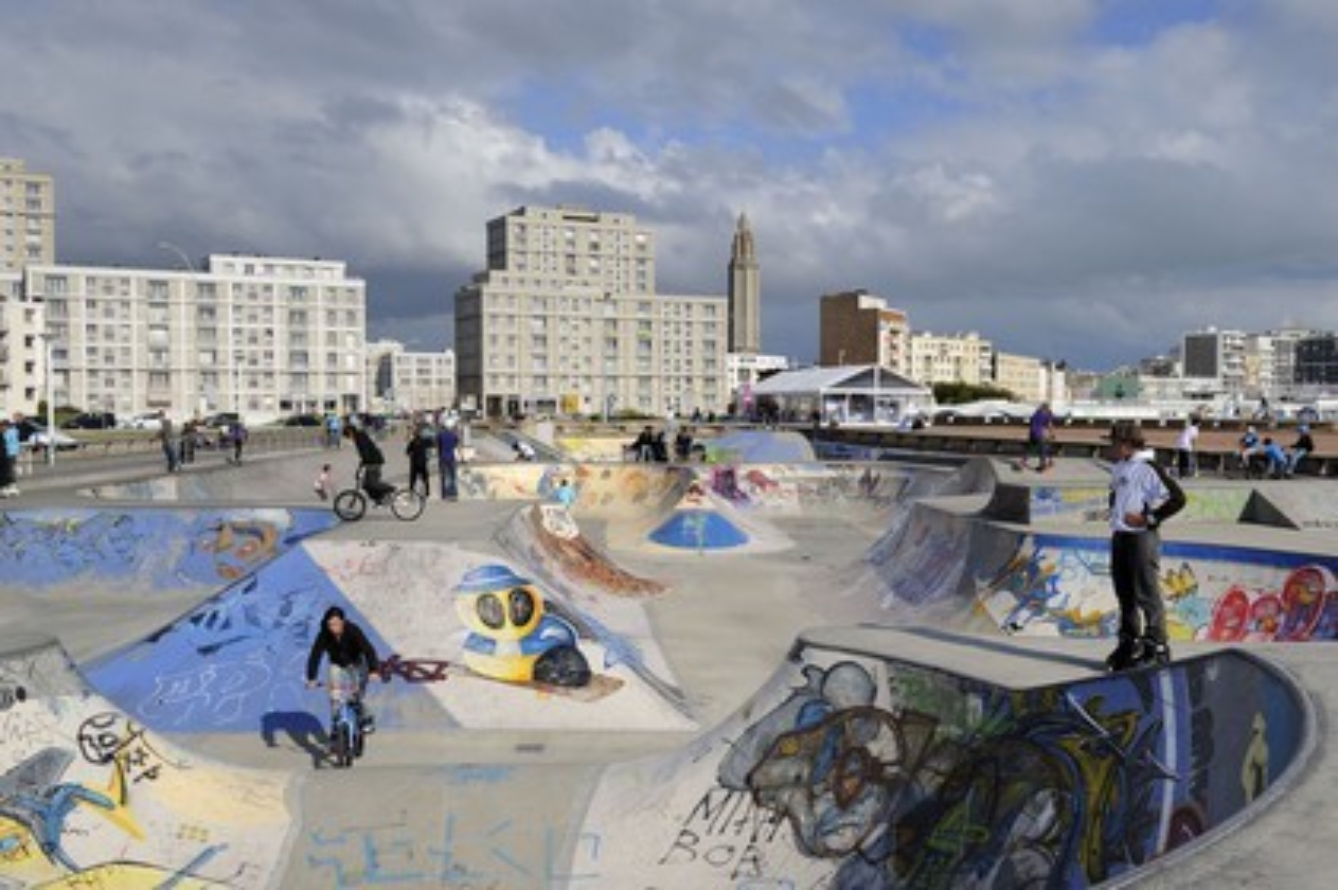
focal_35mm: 34
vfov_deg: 38.8
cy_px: 445
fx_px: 1263
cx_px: 669
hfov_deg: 55.8
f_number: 10
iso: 200
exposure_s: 1/500
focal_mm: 34
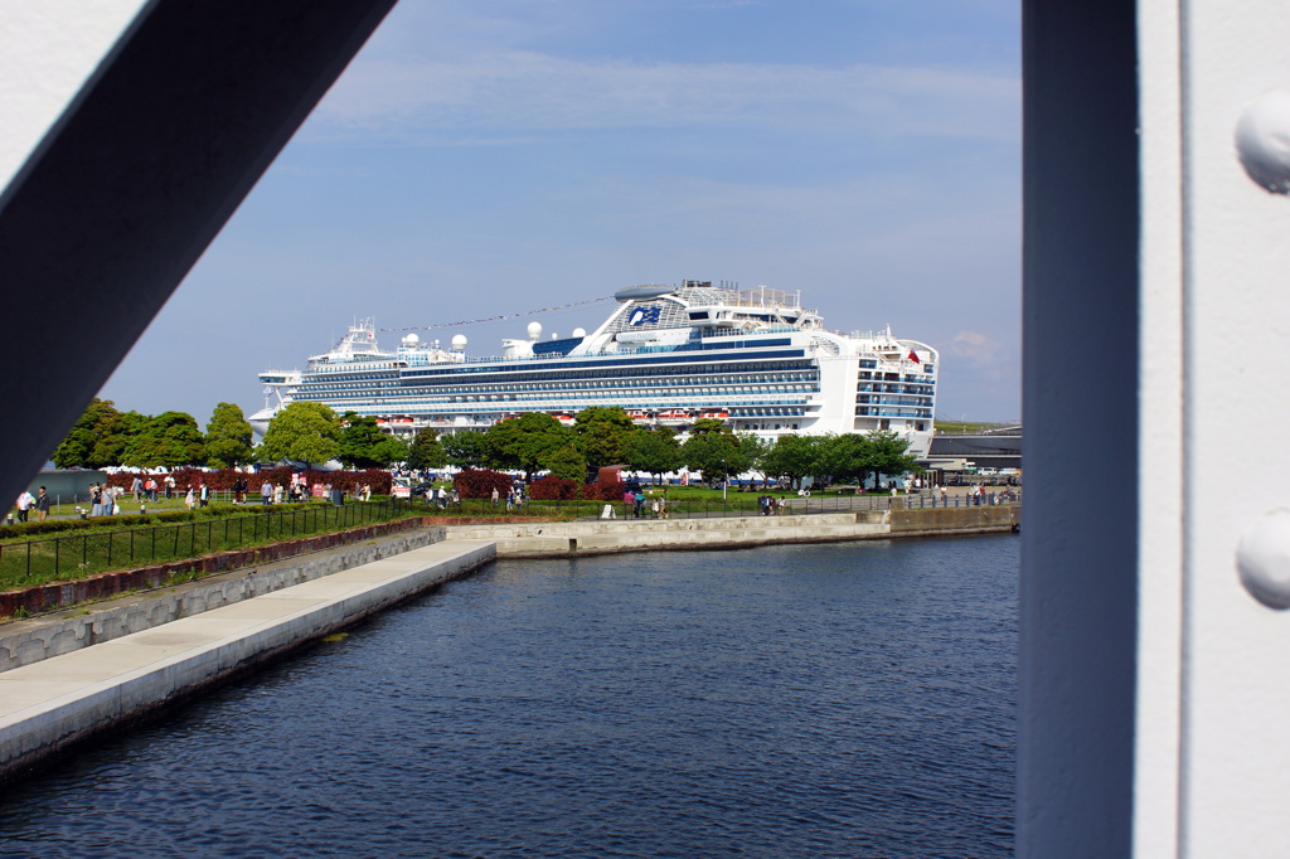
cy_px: 430
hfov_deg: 46.4
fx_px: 1504
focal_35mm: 42
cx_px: 645
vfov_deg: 31.9
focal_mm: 28
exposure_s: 1/250
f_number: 11
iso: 100
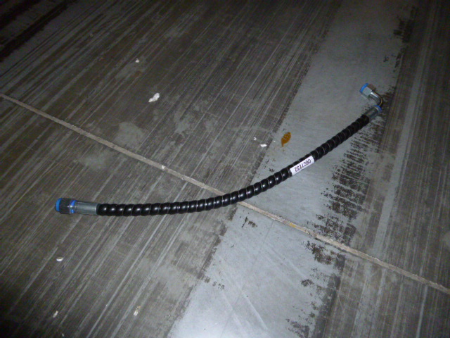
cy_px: 169
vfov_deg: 54.9
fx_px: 325
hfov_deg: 69.4
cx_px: 225
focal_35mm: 25
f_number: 3.1
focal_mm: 4.5
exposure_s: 1/250
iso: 400
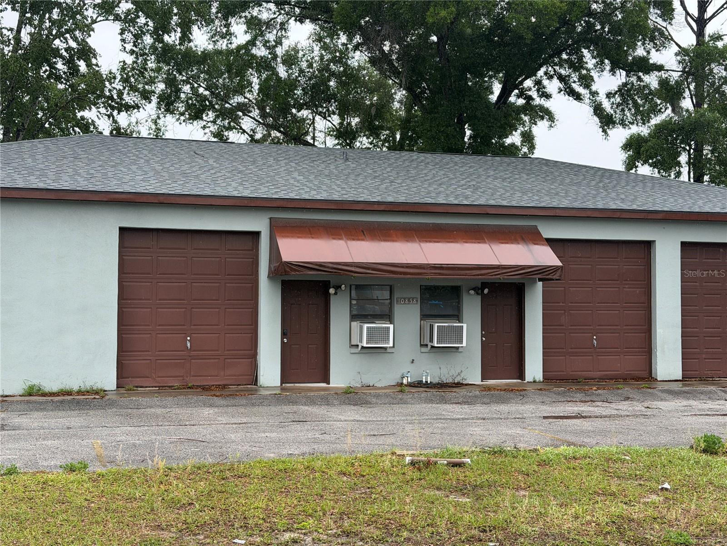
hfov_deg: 39.7
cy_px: 273
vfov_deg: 30.3
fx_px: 1008
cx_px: 364
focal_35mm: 48
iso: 80
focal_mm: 6.76
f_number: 1.78
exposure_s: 1/2273
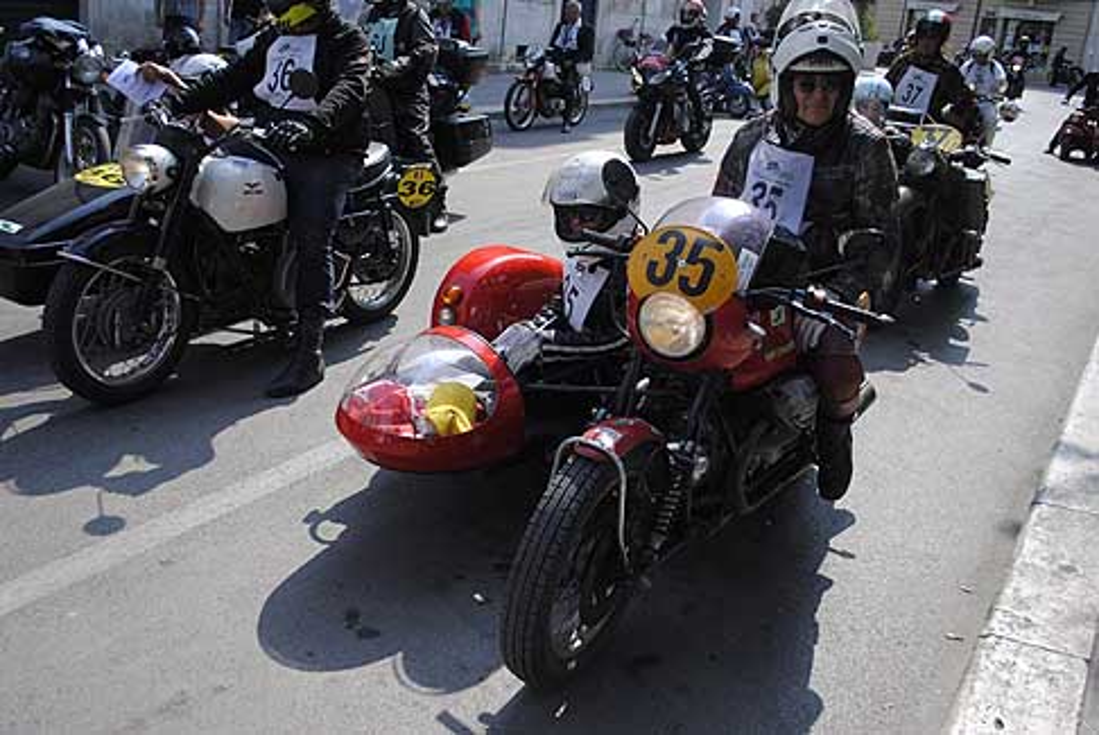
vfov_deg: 40.0
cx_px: 550
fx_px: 1008
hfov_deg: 57.2
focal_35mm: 33
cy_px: 368
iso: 200
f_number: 4
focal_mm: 22
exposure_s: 1/1000
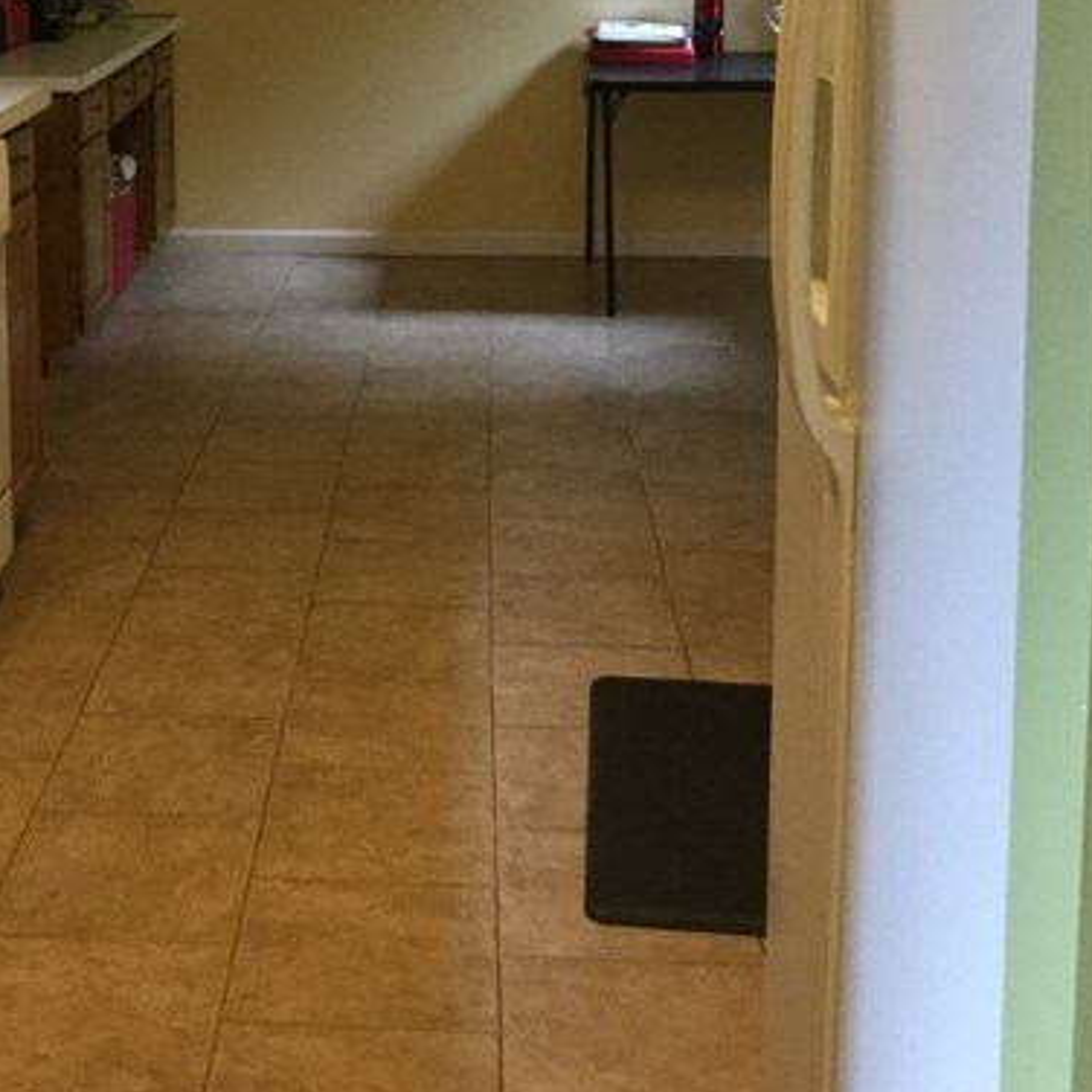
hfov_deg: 30.2
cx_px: 319
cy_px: 81
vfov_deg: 29.2
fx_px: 1999
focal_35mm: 56
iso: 200
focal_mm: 3.3
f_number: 2.4
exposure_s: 1/24
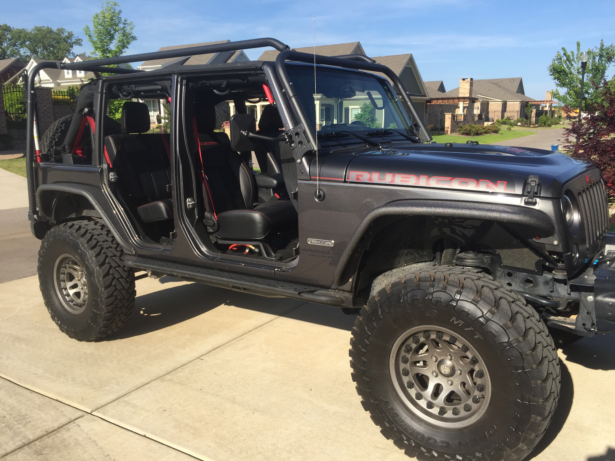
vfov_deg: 48.2
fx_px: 515
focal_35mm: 29
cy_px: 230
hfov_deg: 61.7
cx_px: 308
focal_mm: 4.15
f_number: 2.2
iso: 32
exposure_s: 1/1464
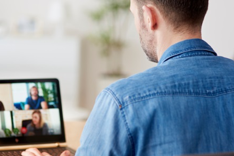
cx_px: 87
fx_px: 819
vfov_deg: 10.9
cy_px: 64
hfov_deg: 16.2
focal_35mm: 126
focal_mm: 85
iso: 160
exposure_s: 1/125
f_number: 2.5
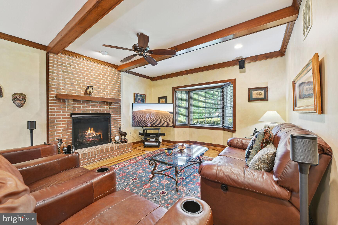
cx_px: 169
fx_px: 131
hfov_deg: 104.3
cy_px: 112
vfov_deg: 81.2
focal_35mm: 14
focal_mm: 14
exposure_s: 1/5
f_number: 8
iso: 200
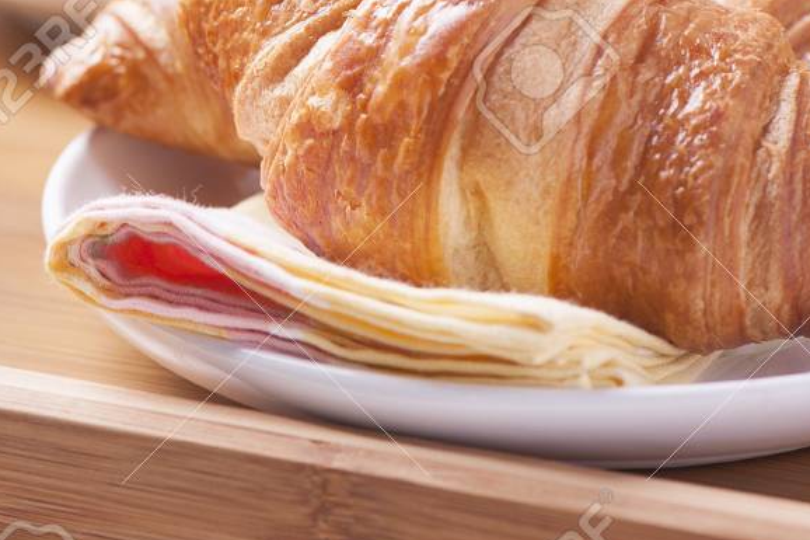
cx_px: 277
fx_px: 5308
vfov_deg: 5.8
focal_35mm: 236
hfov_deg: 8.7
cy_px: 22
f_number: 7.1
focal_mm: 105
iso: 200
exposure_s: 1/125
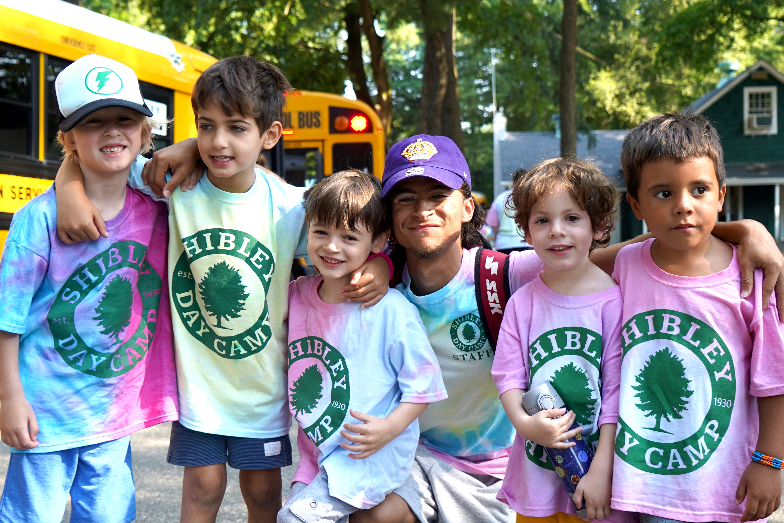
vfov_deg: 29.2
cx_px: 392
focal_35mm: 46
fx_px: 1002
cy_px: 262
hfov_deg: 42.7
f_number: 4
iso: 125
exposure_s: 1/160
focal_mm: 31
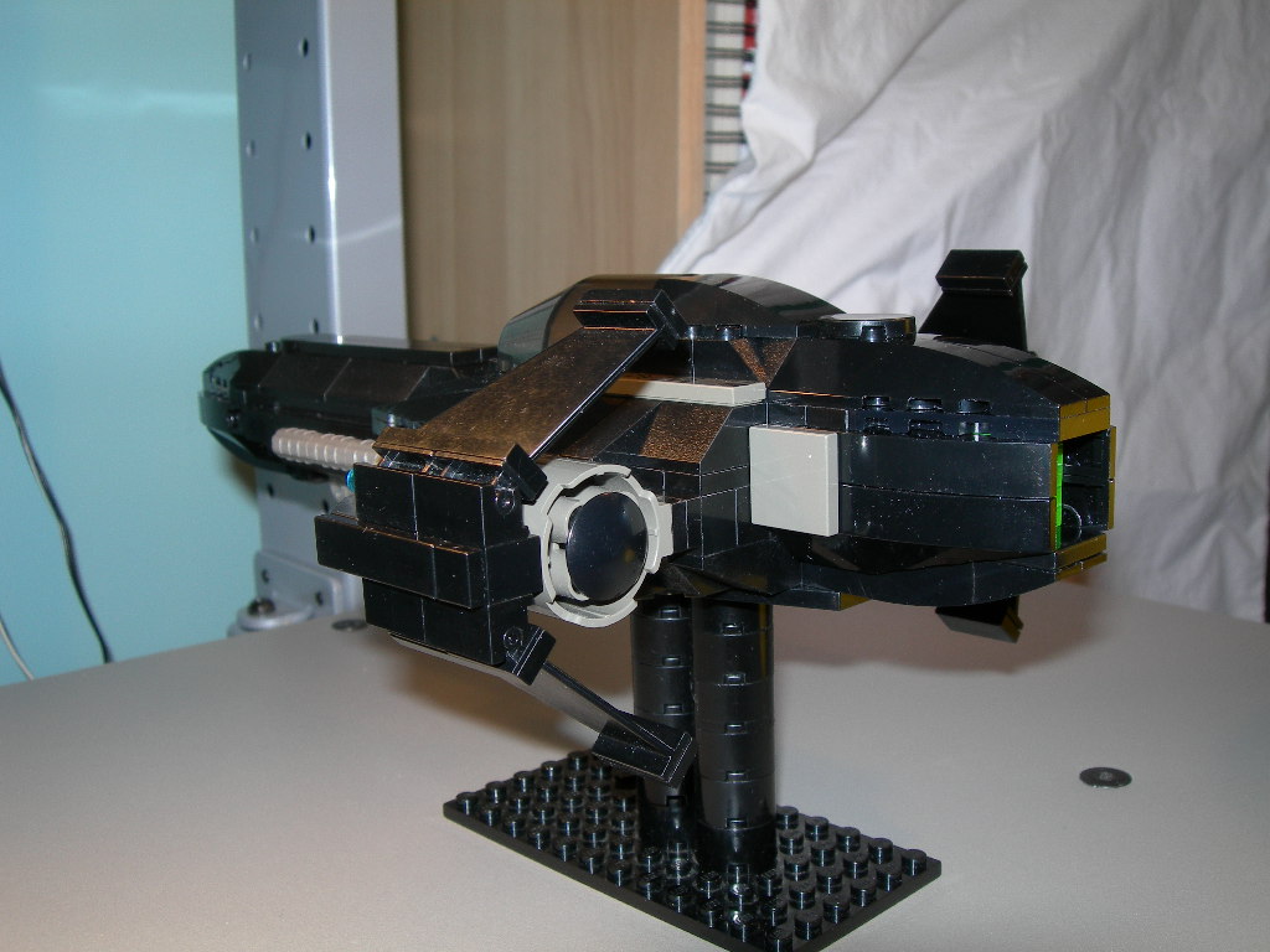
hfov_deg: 49.0
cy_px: 476
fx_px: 1394
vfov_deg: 37.7
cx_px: 635
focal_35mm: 38
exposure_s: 1/60.1
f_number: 4.8
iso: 50
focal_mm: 7.8
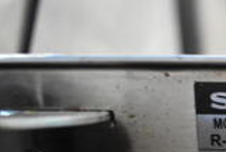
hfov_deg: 15.9
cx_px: 435
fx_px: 654
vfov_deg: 12.6
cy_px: 224
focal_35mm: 104
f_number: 3.5
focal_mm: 18
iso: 6400
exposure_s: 1/30
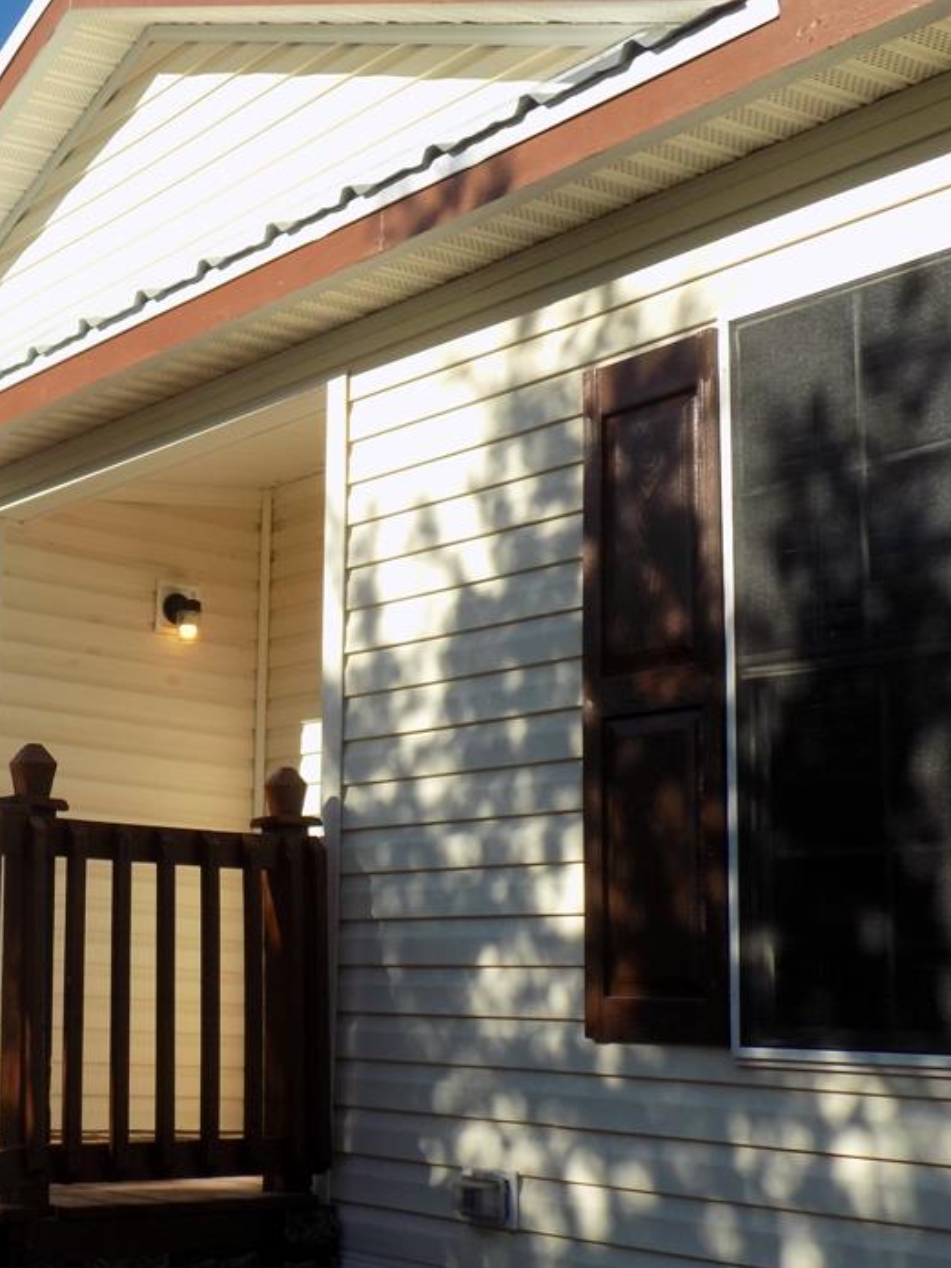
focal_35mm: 50
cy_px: 641
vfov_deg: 38.2
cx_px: 38
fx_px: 1832
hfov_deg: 27.7
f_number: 3.4
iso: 80
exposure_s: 1/800
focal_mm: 6.1
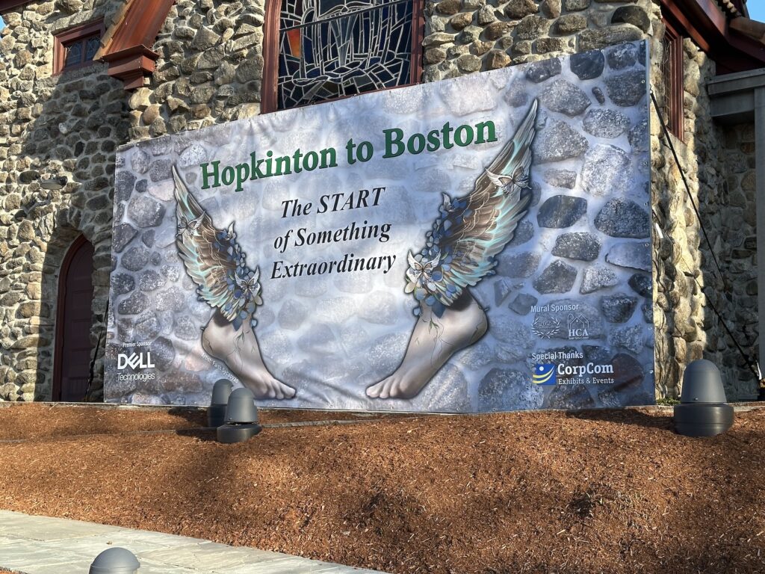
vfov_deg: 30.3
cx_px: 382
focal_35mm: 48
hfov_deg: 39.7
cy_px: 287
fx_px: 1061
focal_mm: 6.86
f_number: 1.78
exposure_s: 1/1497
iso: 64
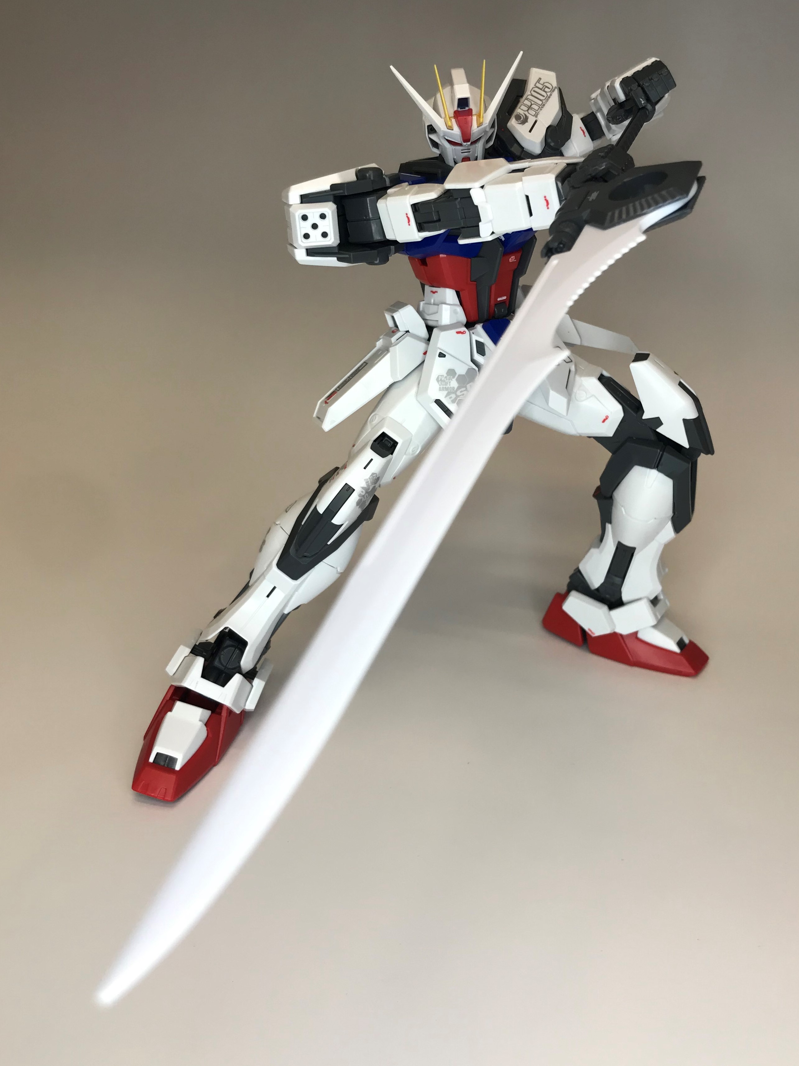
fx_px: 862
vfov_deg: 63.4
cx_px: 400
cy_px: 533
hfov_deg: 49.7
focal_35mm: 28
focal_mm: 3.99
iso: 32
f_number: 1.8
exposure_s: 1/120
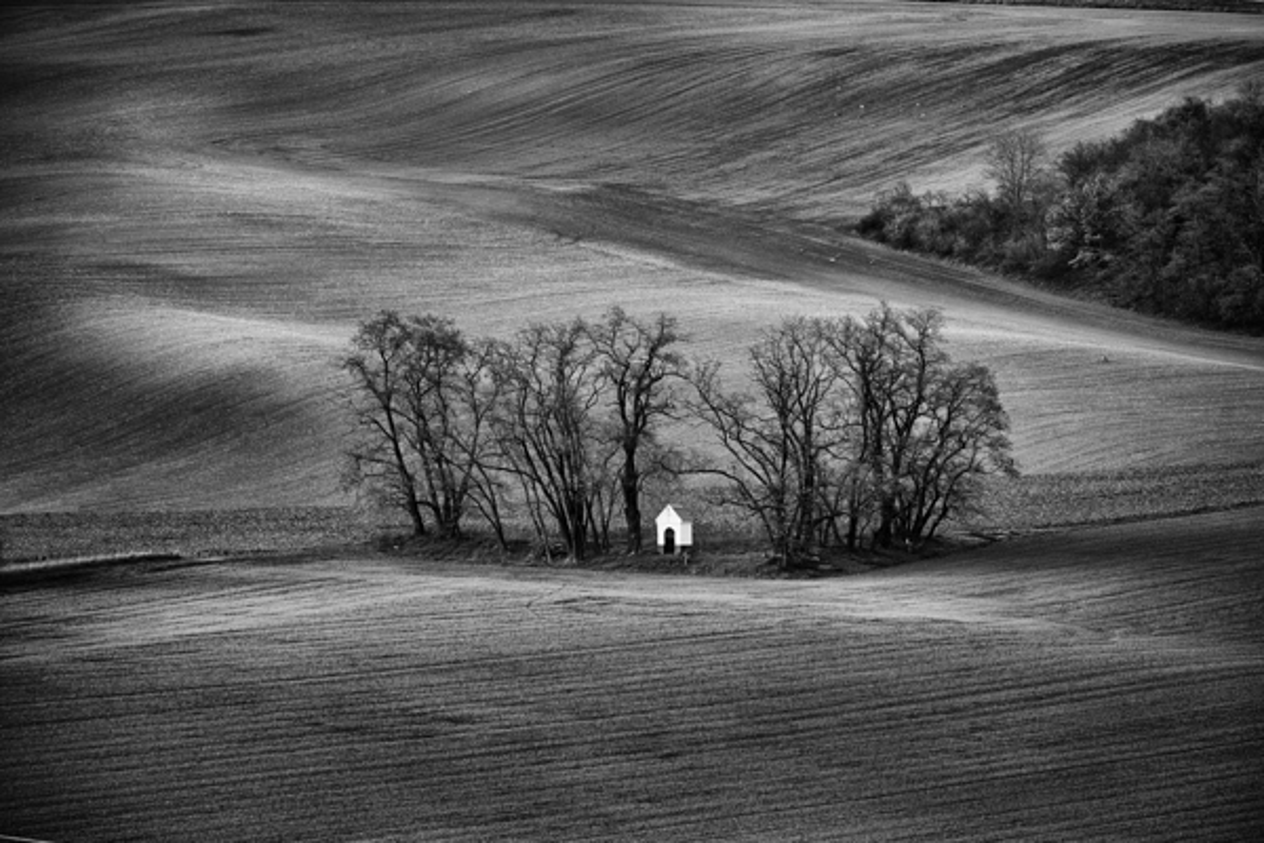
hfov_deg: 6.6
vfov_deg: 4.4
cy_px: 422
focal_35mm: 310
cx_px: 632
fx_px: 10884
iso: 160
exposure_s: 1/160
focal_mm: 310
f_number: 8
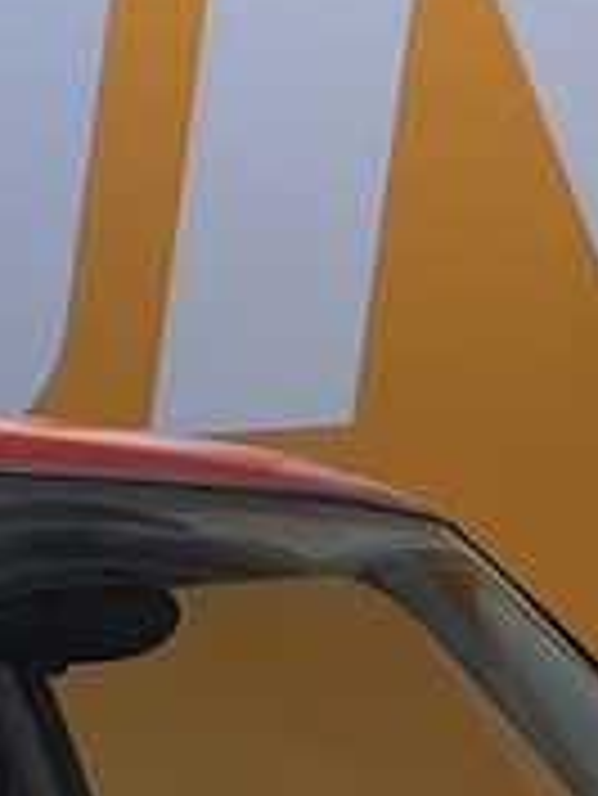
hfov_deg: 7.0
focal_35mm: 211
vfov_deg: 9.1
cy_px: 1291
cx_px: 247
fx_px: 4854
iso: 125
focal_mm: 4.2
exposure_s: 1/112
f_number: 1.6
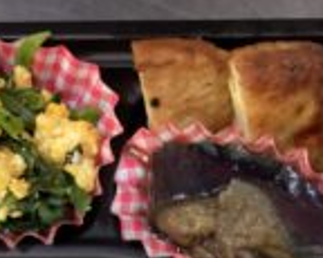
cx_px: 212
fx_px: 755
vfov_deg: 18.4
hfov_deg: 24.1
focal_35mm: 79
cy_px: 308
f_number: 2.4
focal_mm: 3.3
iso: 200
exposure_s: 1/60
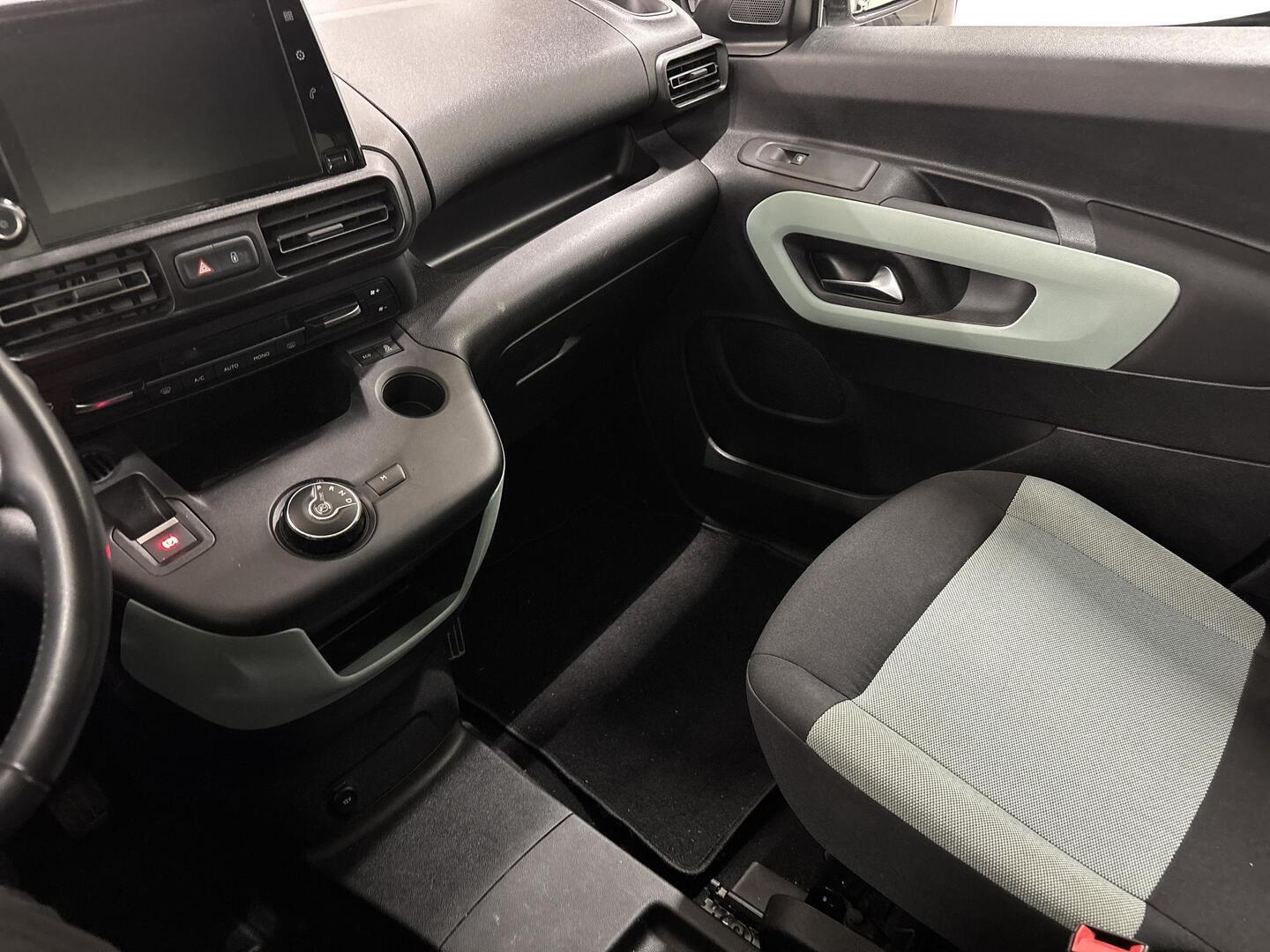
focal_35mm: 26
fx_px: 954
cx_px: 635
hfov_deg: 67.3
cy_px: 476
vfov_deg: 53.1
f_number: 1.6
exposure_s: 1/30
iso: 640
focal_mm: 5.96
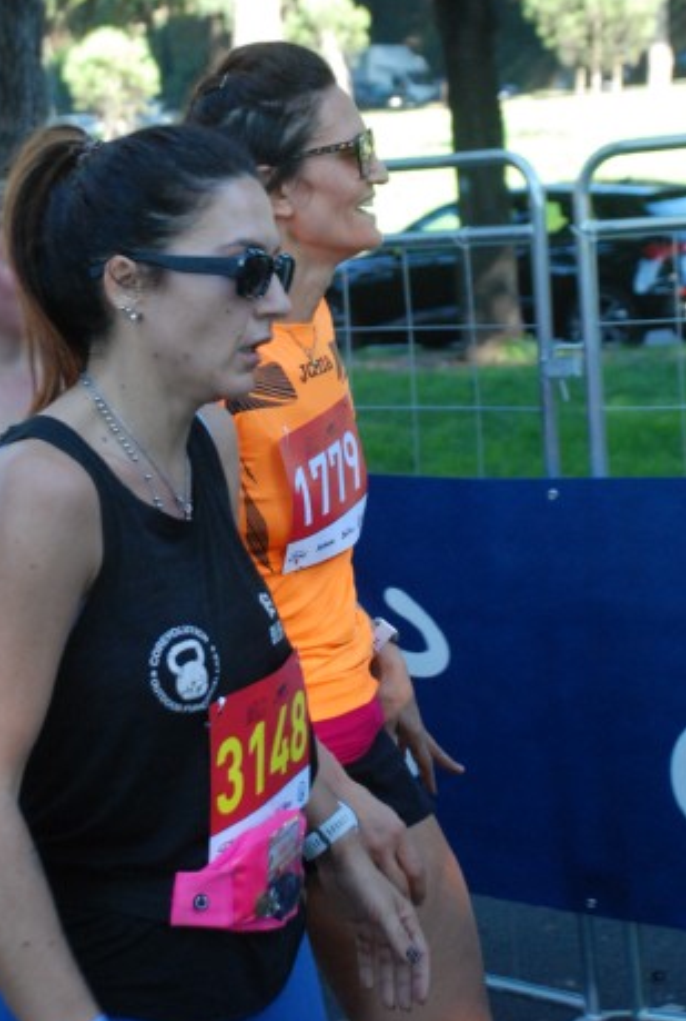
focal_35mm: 94
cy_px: 393
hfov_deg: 14.6
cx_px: 321
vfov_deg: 21.6
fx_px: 2673
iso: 1000
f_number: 4.8
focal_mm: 48
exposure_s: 1/250
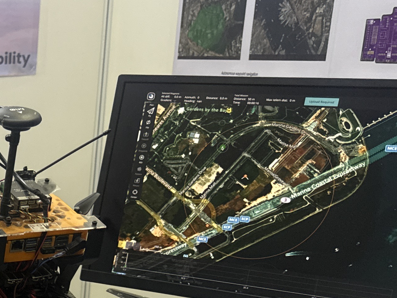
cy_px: 319
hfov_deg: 21.6
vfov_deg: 18.7
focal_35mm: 76
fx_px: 872
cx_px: -192
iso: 125
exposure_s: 1/100
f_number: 1.78
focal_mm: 6.76
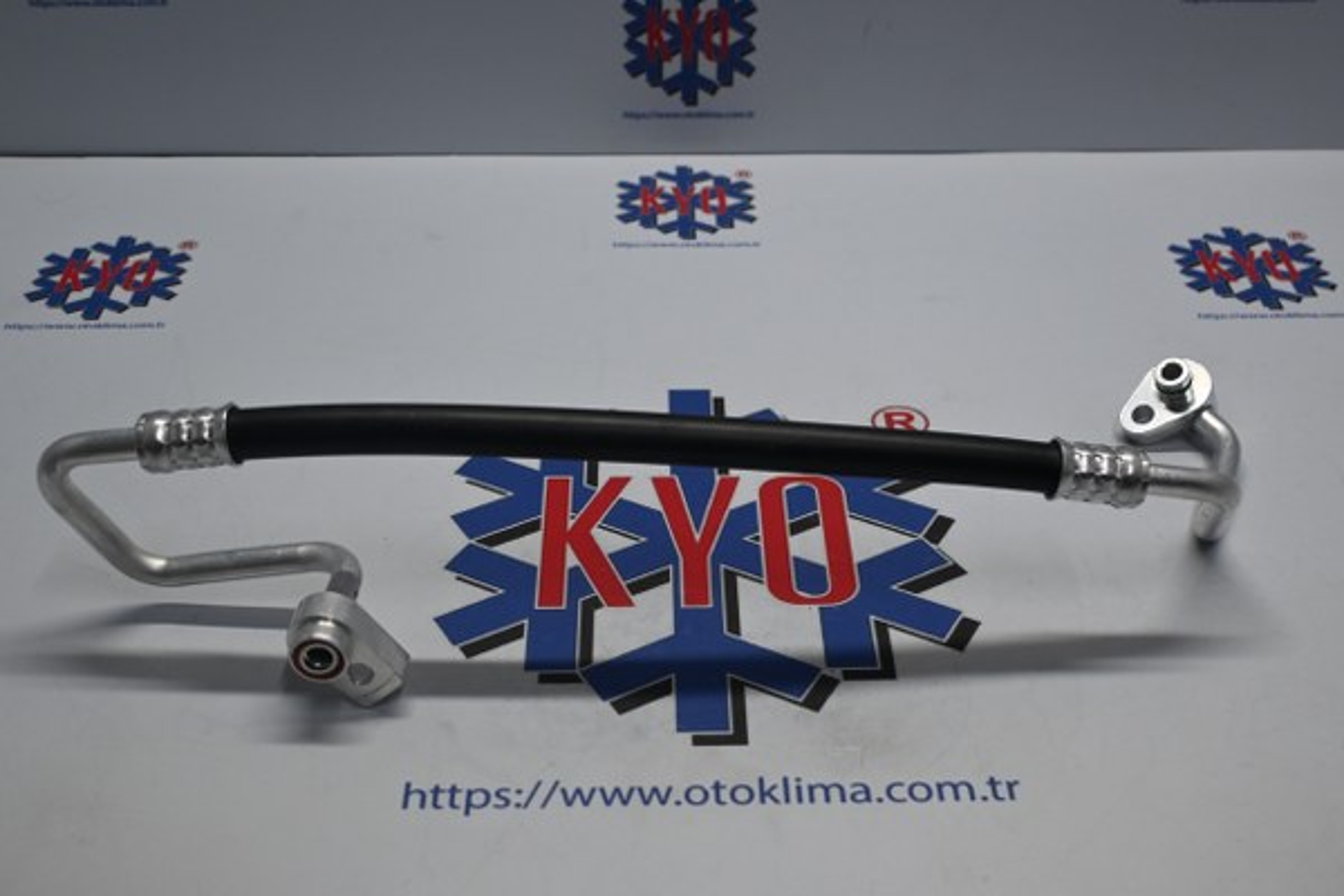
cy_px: 448
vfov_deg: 29.9
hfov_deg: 43.6
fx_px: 1680
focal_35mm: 45
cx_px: 672
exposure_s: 1/125
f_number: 4.8
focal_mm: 30
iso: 500
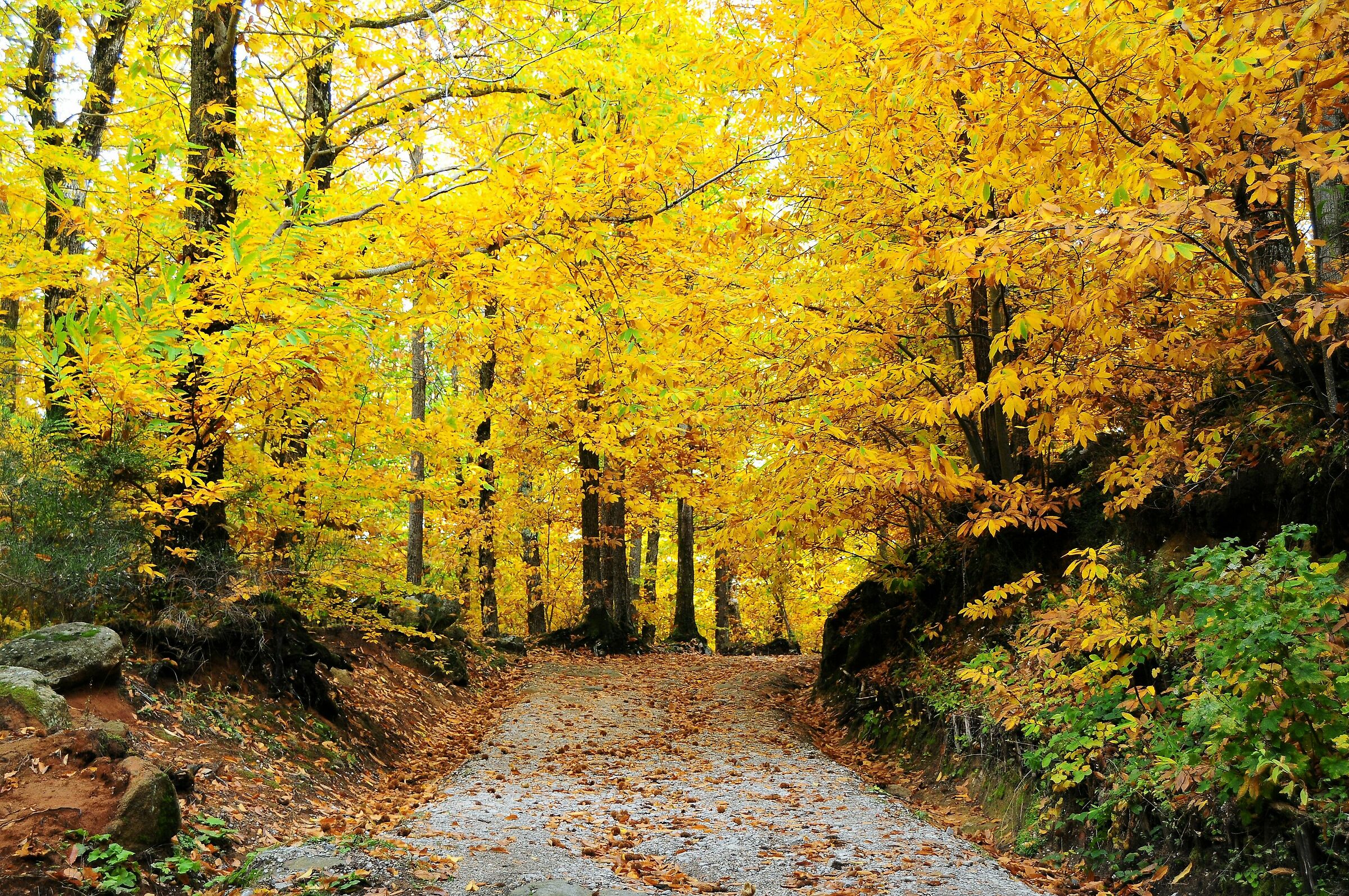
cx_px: 674
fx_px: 1909
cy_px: 448
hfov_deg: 38.9
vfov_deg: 26.4
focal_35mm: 51
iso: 500
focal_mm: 34
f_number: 5
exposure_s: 1/200
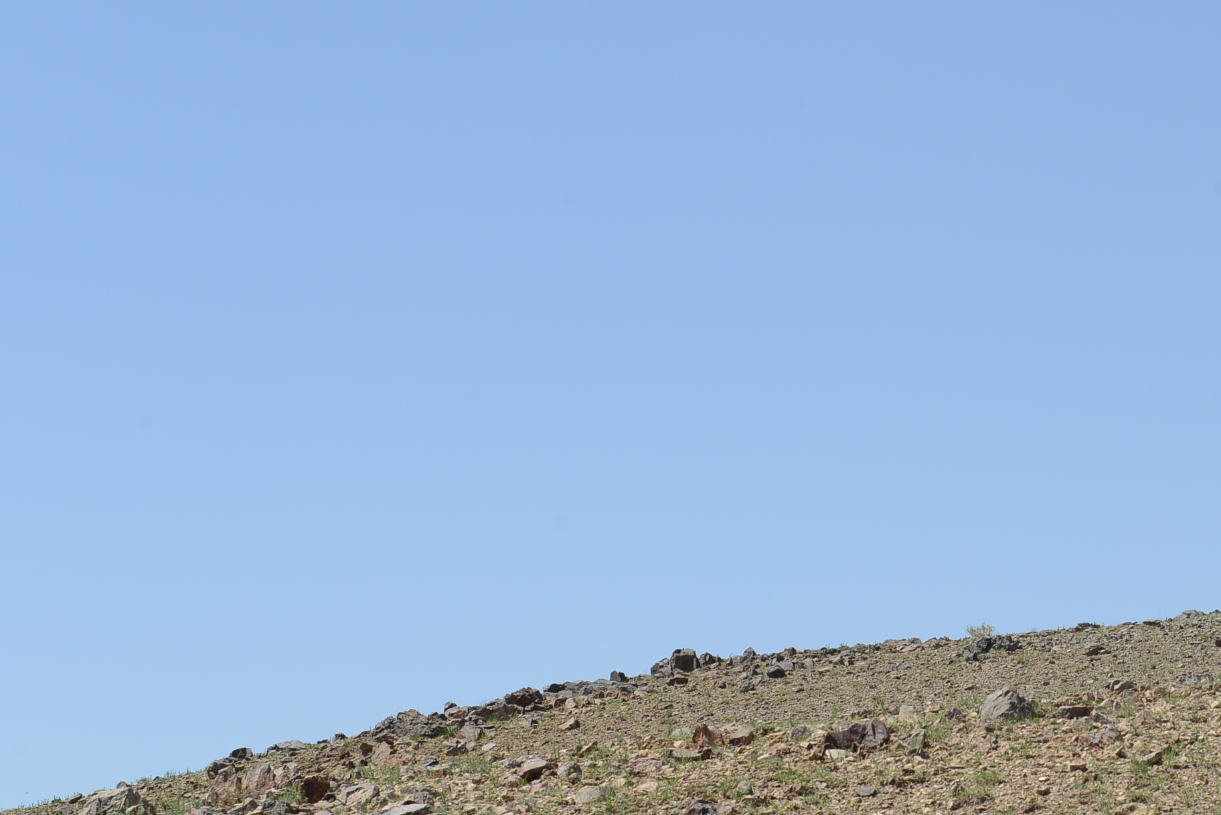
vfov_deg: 12.1
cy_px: 417
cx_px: 1133
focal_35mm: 113
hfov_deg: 17.8
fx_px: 3833
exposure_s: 1/500
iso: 320
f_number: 11
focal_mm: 56
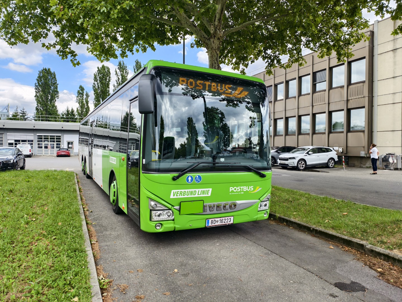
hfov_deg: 73.9
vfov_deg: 58.9
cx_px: 201
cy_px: 151
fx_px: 267
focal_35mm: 23
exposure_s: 1/990
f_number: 1.57
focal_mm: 6.54
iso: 71
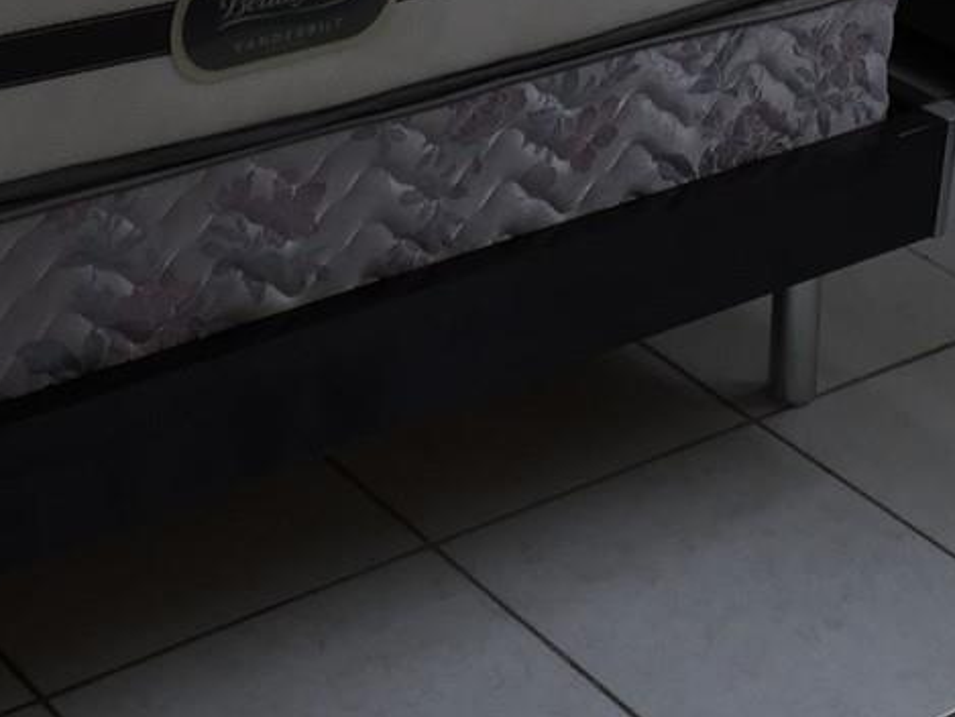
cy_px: -403
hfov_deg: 19.7
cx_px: 261
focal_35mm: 99
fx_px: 2732
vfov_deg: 13.9
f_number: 2.2
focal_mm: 4.15
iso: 40
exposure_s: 1/120
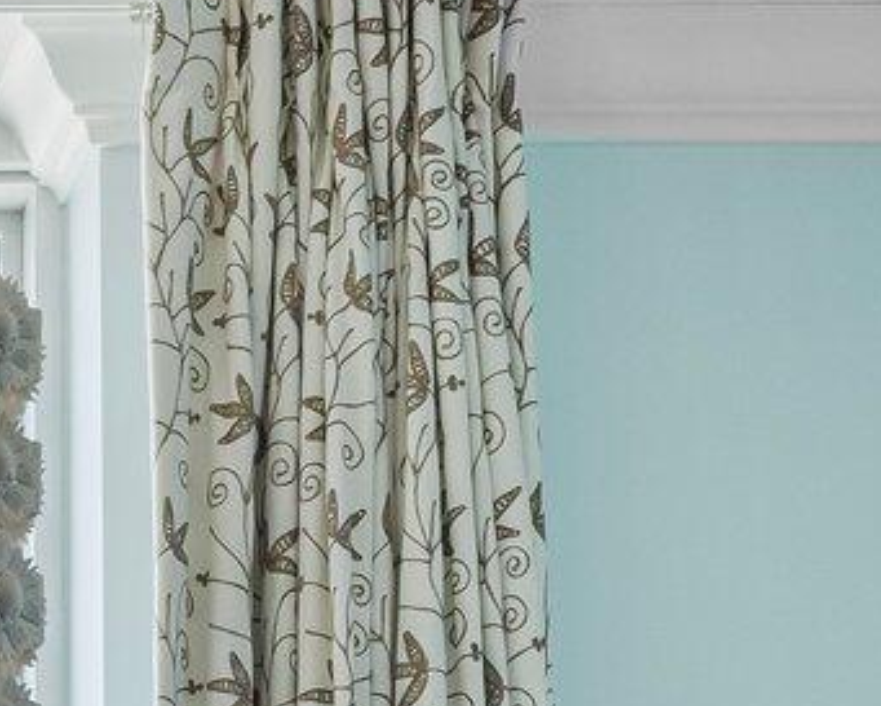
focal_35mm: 144
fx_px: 3751
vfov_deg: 9.5
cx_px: -677
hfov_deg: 12.3
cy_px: 1724
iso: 400
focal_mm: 17
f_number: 9
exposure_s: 1/40
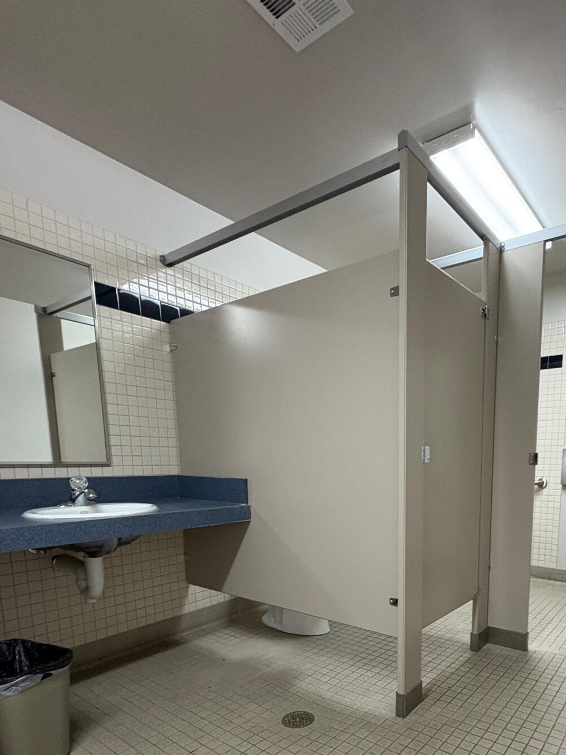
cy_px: 527
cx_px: 379
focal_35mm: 21
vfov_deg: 75.5
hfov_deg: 61.9
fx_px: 458
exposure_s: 1/60
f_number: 2.2
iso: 500
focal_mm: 2.22
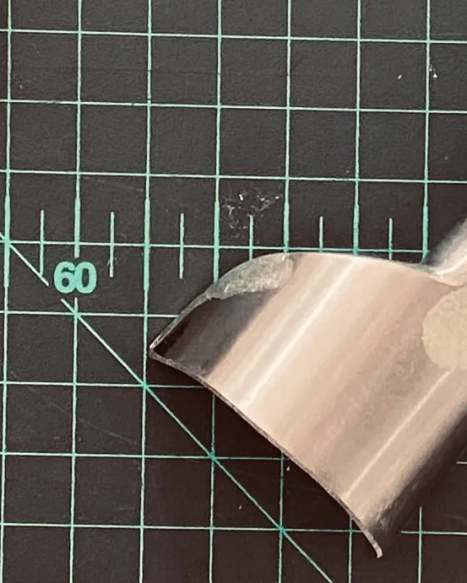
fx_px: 2556
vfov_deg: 12.2
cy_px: -379
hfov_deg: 9.6
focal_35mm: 148
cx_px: -532
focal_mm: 4.25
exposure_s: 1/60
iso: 320
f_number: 1.8
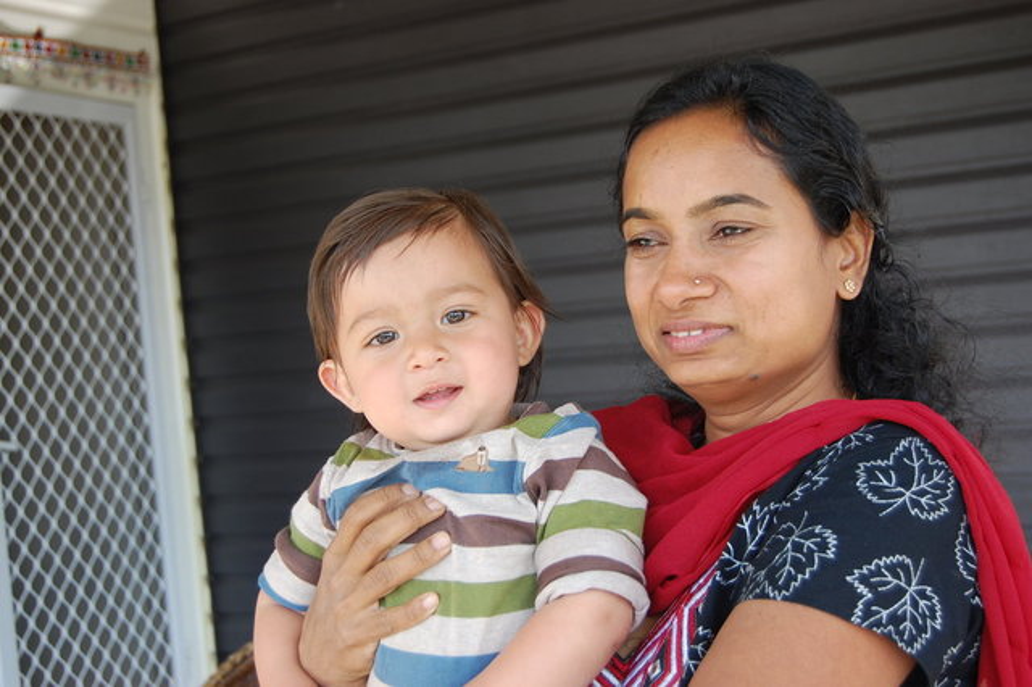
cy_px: 344
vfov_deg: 25.7
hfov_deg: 37.9
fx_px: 1504
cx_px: 516
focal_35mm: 52
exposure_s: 1/125
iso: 200
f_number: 5.6
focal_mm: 35
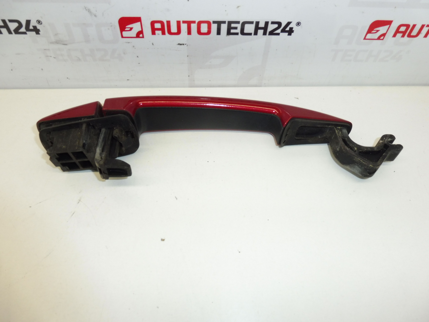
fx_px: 297
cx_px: 214
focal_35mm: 24
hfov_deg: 71.6
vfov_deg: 56.8
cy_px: 161
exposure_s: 1/125
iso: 200
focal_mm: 4.3
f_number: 4
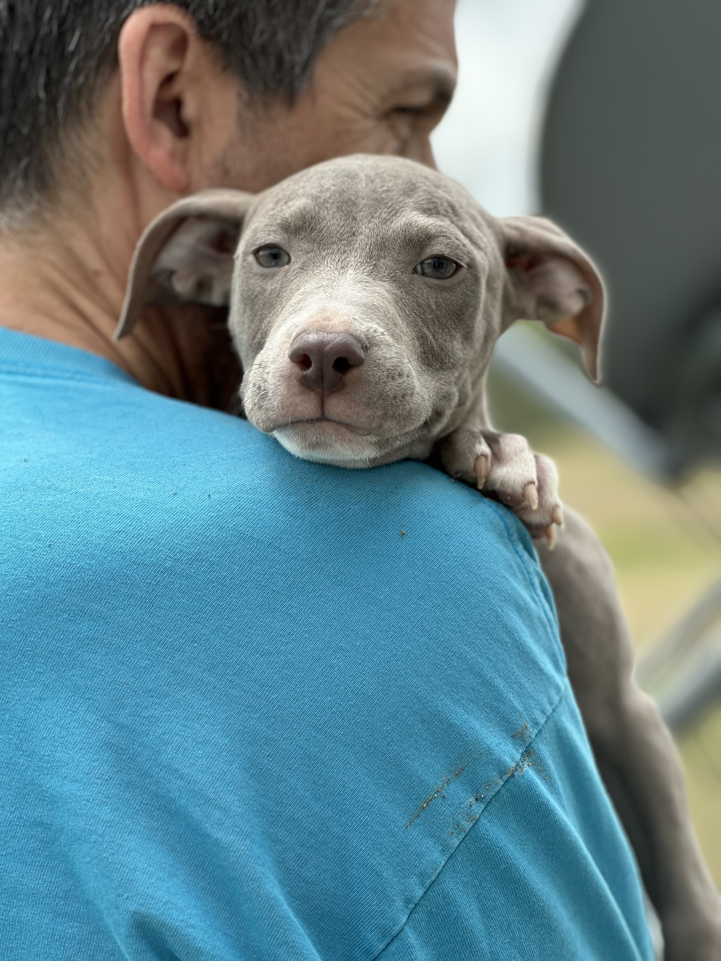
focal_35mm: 77
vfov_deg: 25.3
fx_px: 2138
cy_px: 480
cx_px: 360
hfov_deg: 19.1
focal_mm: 9
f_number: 2.8
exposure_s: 1/219
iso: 25
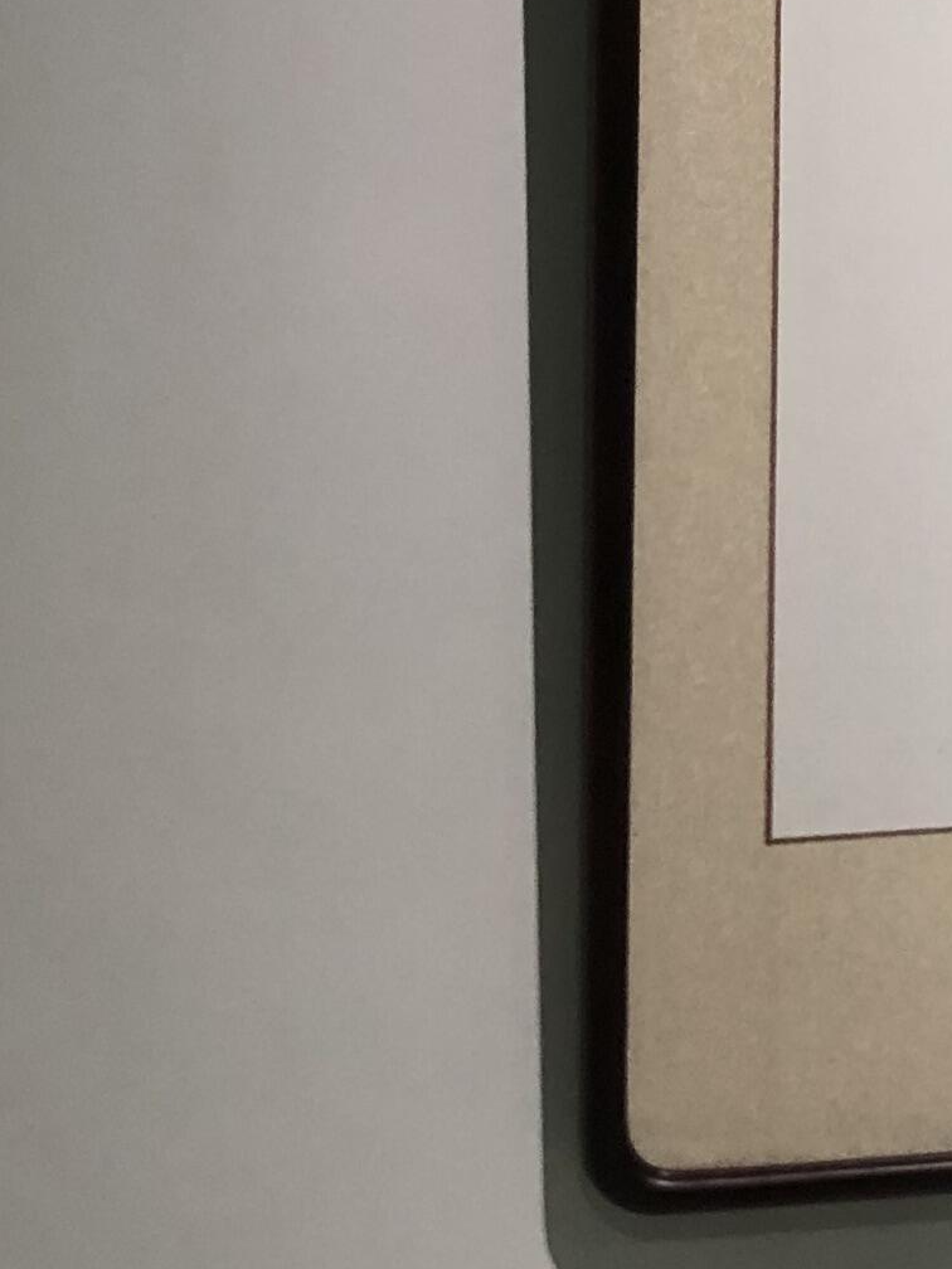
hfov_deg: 12.3
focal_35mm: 112
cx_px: 1612
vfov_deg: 17.0
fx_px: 4107
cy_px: -120
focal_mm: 4
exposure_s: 1/30
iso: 32
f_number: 1.8
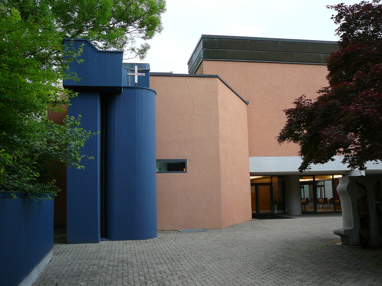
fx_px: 386
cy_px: 143
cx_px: 191
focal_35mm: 35
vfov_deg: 40.7
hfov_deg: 52.6
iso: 100
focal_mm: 5.2
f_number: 2.8
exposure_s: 1/60
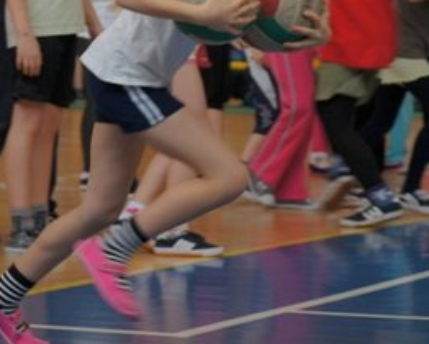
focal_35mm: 209
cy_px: 7
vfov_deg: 7.4
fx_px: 2656
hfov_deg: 9.2
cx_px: 160
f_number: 4
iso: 400
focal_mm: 60
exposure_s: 1/160
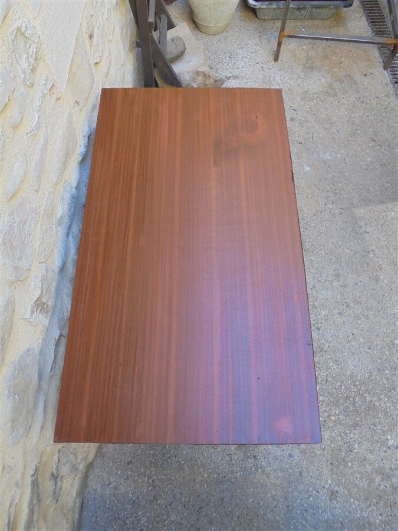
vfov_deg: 67.3
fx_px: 399
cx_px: 199
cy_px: 266
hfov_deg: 53.1
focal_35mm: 26
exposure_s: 1/30
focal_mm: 4.6
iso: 100
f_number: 3.5
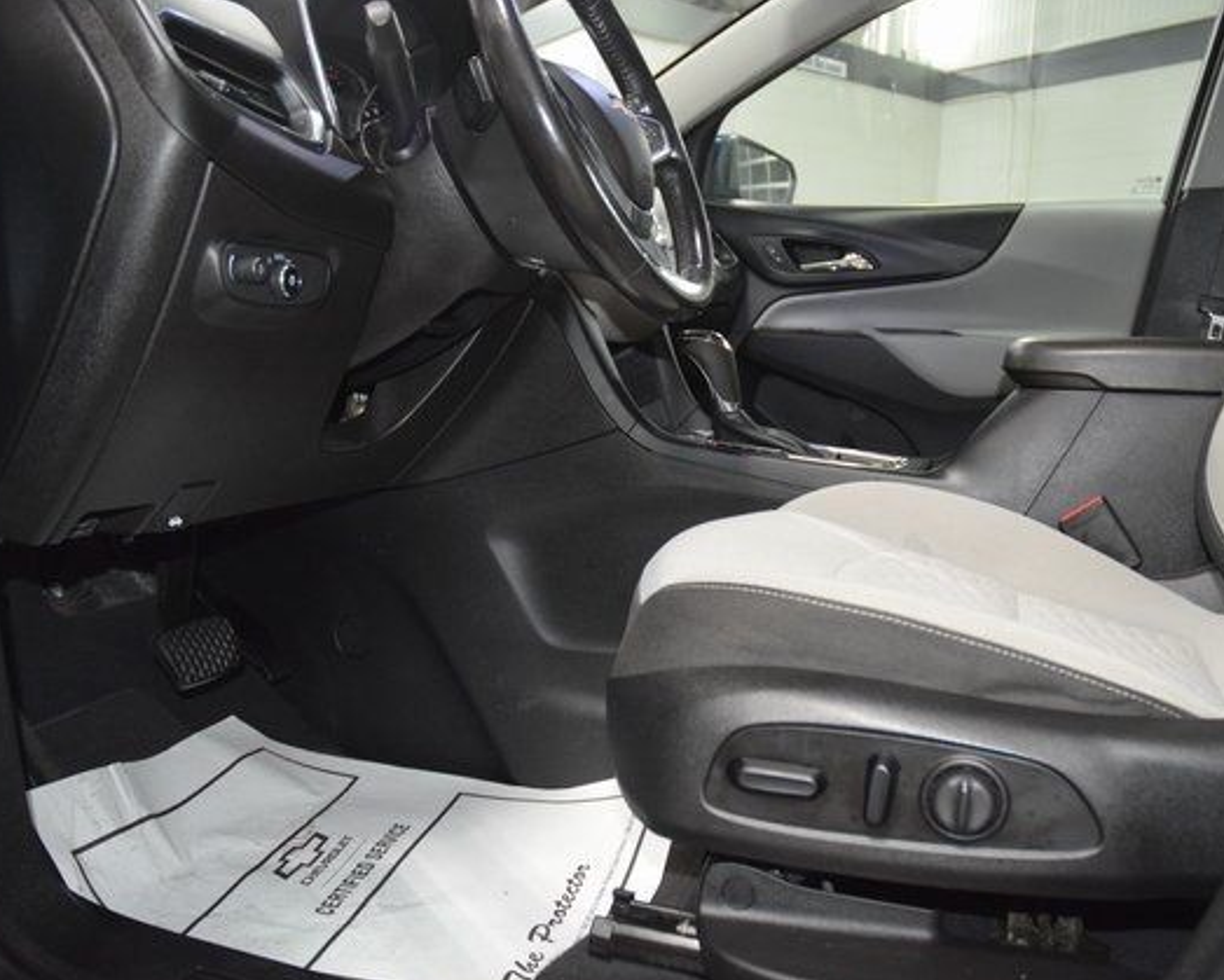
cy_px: 490
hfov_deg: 57.0
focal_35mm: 31
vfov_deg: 47.1
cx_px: 676
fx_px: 1124
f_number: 3.5
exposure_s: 1/80
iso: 2800
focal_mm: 18
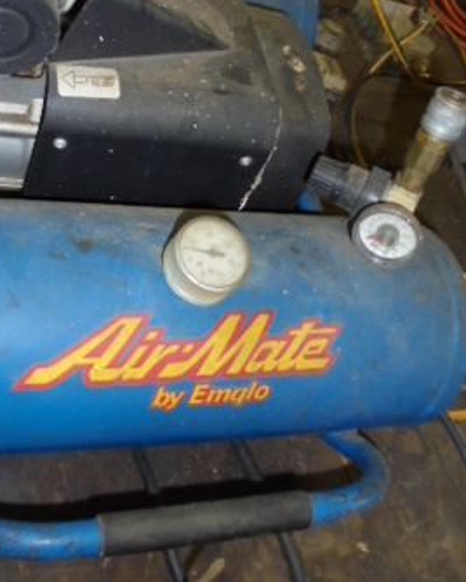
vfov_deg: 40.9
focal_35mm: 44
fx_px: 759
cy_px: 151
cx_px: 185
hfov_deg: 34.0
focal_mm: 4.6
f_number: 3.5
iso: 200
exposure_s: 1/30
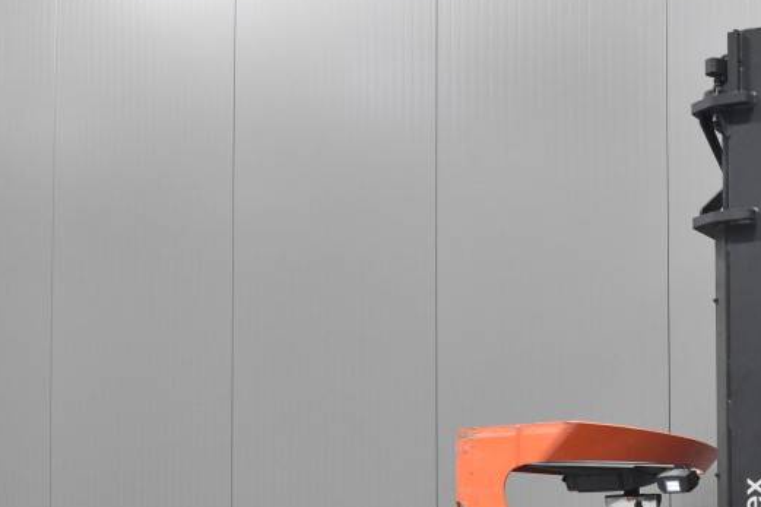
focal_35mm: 76
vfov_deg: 17.3
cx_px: 730
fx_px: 1606
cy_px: 564
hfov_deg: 25.5
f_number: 5.6
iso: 2000
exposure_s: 1/50
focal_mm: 22
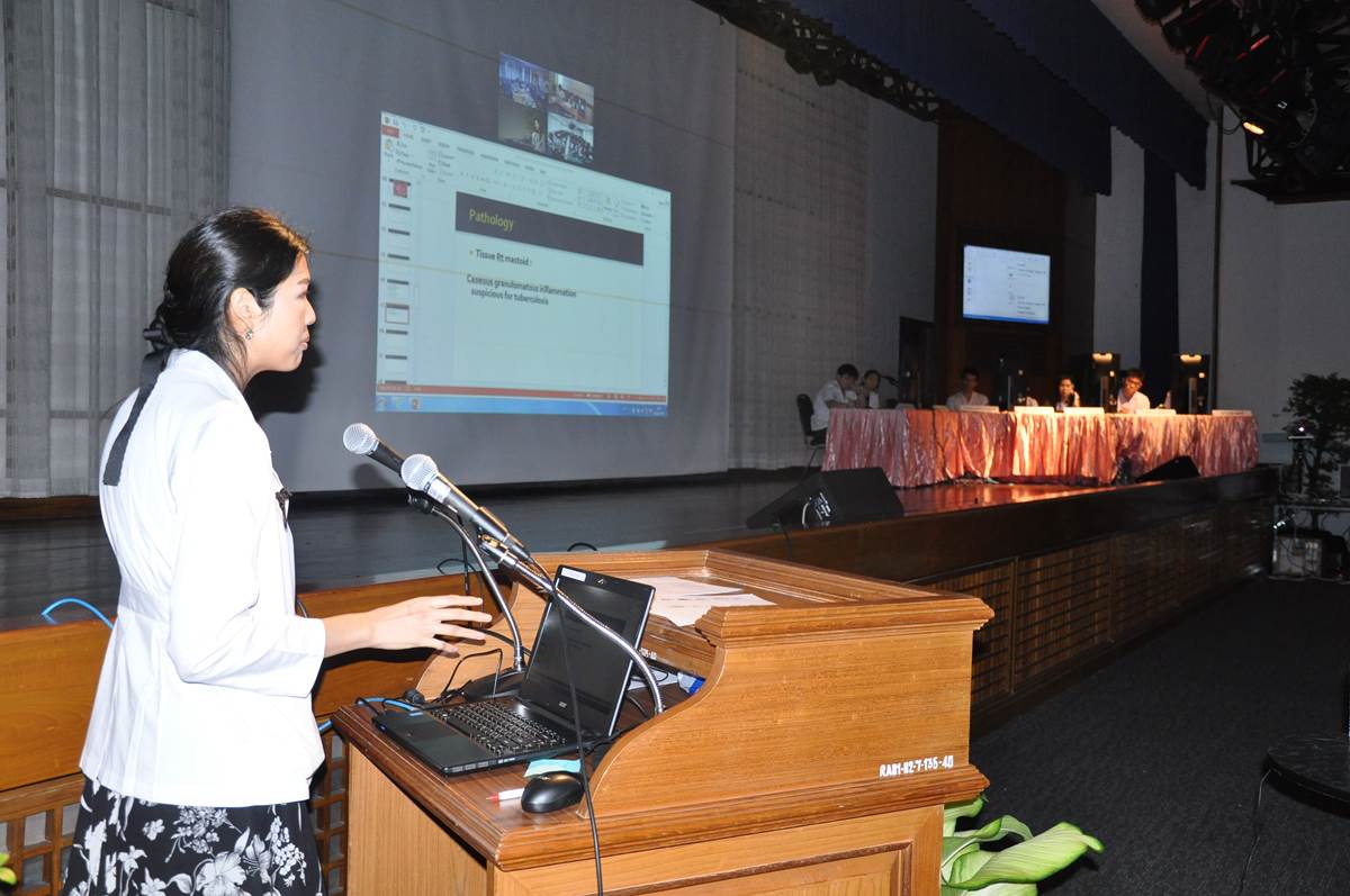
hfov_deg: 53.2
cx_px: 675
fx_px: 1348
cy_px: 448
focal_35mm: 36
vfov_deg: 36.8
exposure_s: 1/125
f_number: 3.8
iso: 1250
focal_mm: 24
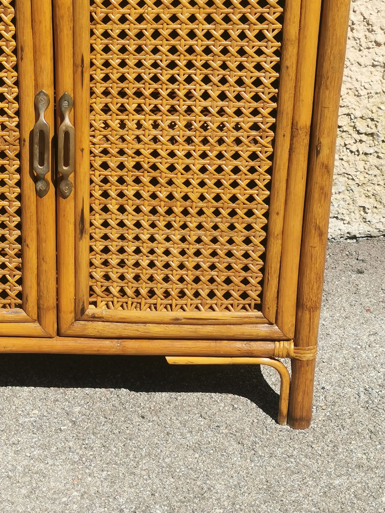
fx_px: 1349
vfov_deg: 21.5
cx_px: 51
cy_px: 223
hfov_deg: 16.1
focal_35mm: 91
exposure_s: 1/3175
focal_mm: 5.58
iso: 50
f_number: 1.8
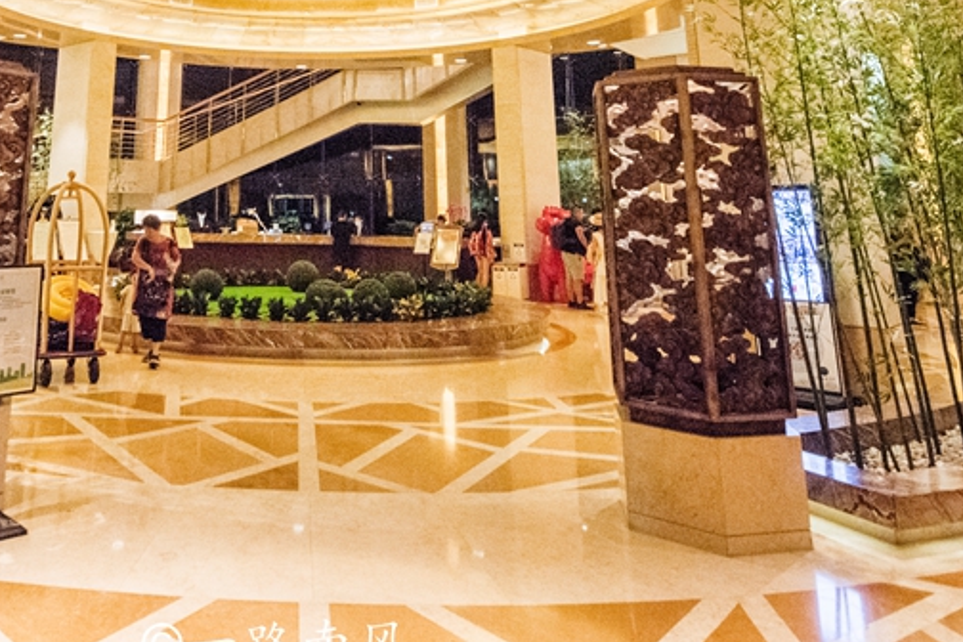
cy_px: -3
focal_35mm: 30
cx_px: 277
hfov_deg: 59.6
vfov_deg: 38.6
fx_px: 802
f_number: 4.5
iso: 2000
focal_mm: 14
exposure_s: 1/100
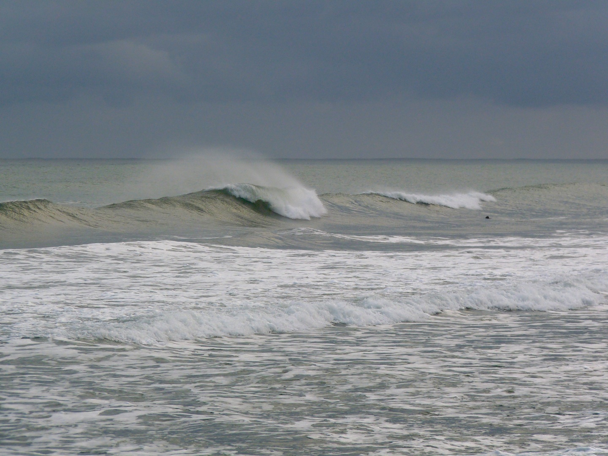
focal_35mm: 243
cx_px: 304
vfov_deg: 6.1
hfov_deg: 8.1
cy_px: 228
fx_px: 4268
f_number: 5.6
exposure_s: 1/250
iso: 100
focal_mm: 43.3
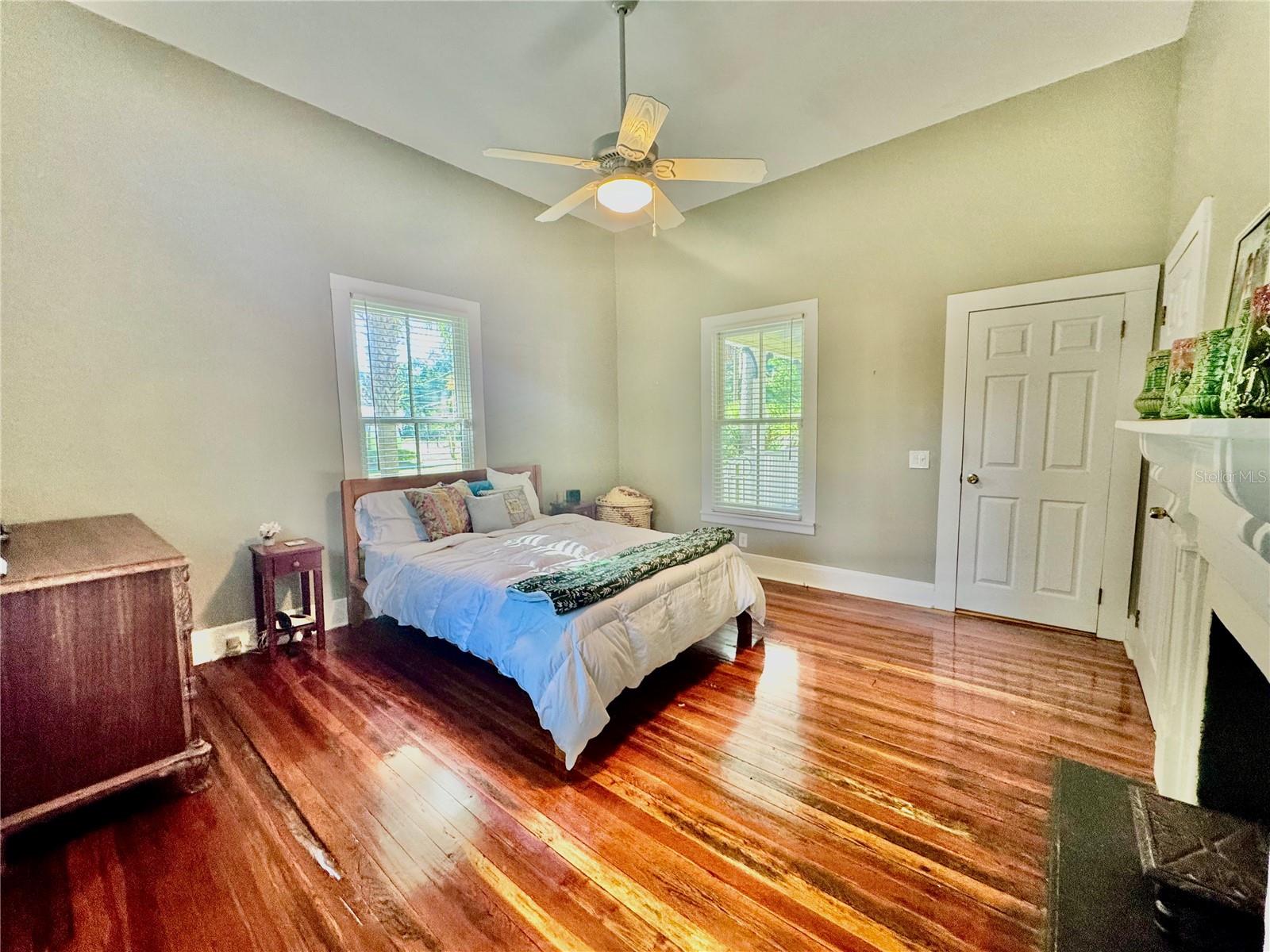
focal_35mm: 14
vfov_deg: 85.7
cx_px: 635
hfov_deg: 102.1
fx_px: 514
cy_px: 476
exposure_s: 1/60
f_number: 2.2
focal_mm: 2.22
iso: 250
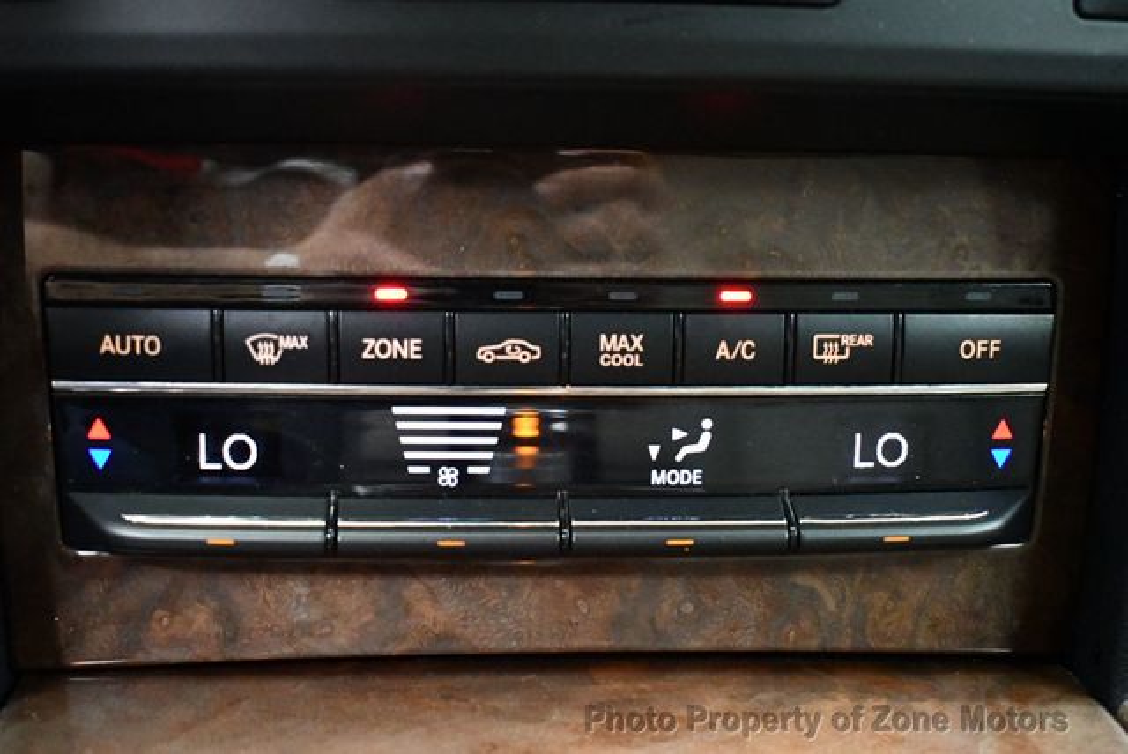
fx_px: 1693
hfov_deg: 36.8
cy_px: 377
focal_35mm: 54
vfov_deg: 25.1
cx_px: 564
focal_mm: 27
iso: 8000
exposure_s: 1/60
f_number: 4
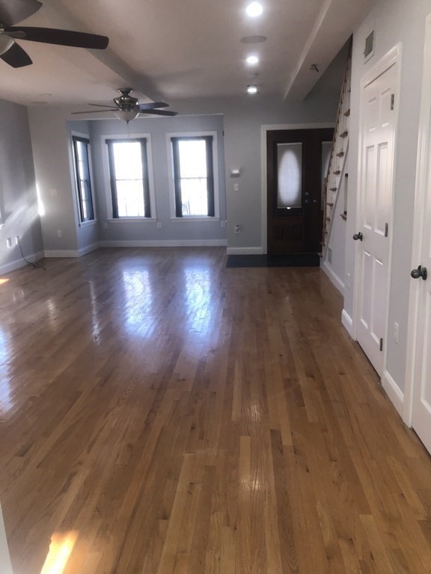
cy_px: 287
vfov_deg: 63.4
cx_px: 216
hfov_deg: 49.7
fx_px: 465
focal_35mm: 28
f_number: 1.8
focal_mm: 3.99
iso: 100
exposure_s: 1/120
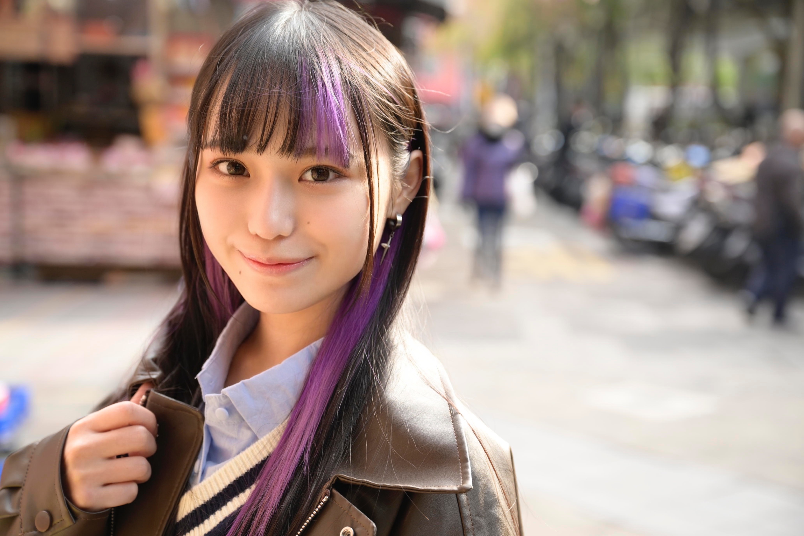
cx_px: 402
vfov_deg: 21.6
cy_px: 268
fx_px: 1407
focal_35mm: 63
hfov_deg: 31.9
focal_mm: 63
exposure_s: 1/320
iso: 400
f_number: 4
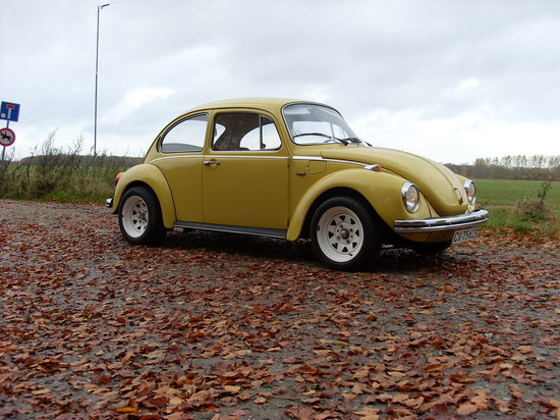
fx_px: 614
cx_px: 280
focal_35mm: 38
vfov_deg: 37.7
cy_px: 210
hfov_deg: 49.0
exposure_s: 1/350
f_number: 3
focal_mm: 6.3
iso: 80
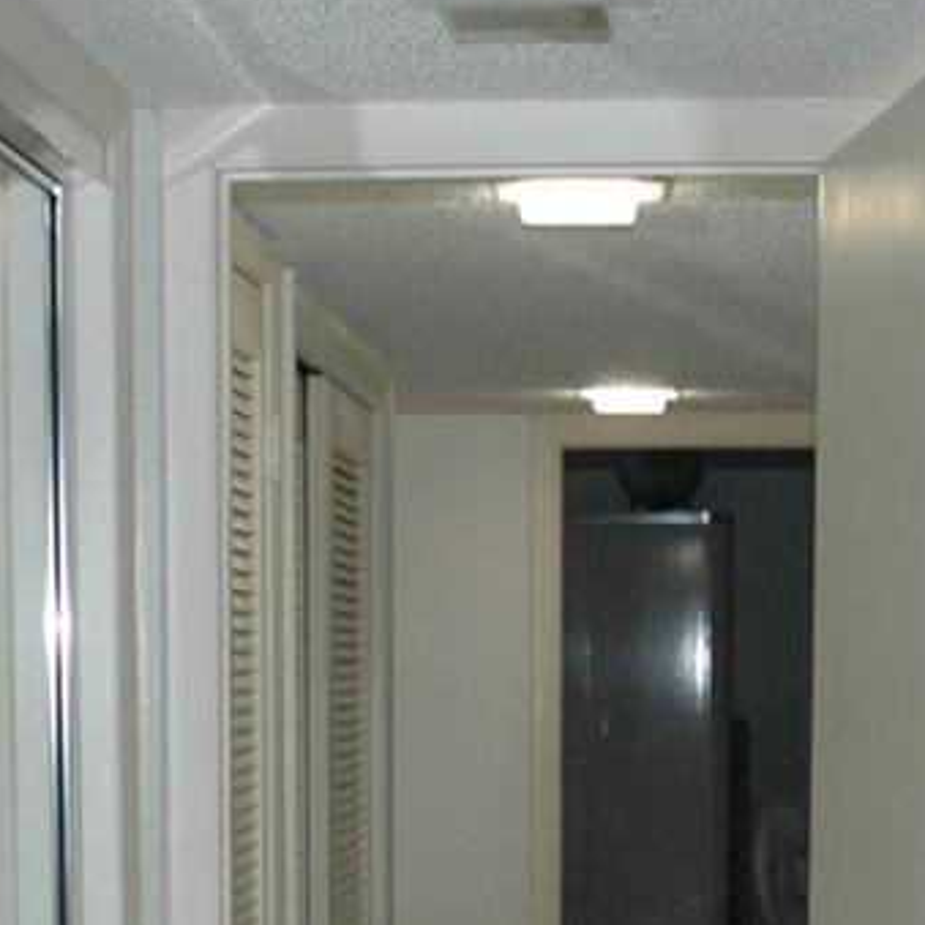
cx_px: 303
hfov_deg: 16.1
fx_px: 3265
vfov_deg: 15.2
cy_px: 1274
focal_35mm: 108
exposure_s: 1/60
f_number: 4.5
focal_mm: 18
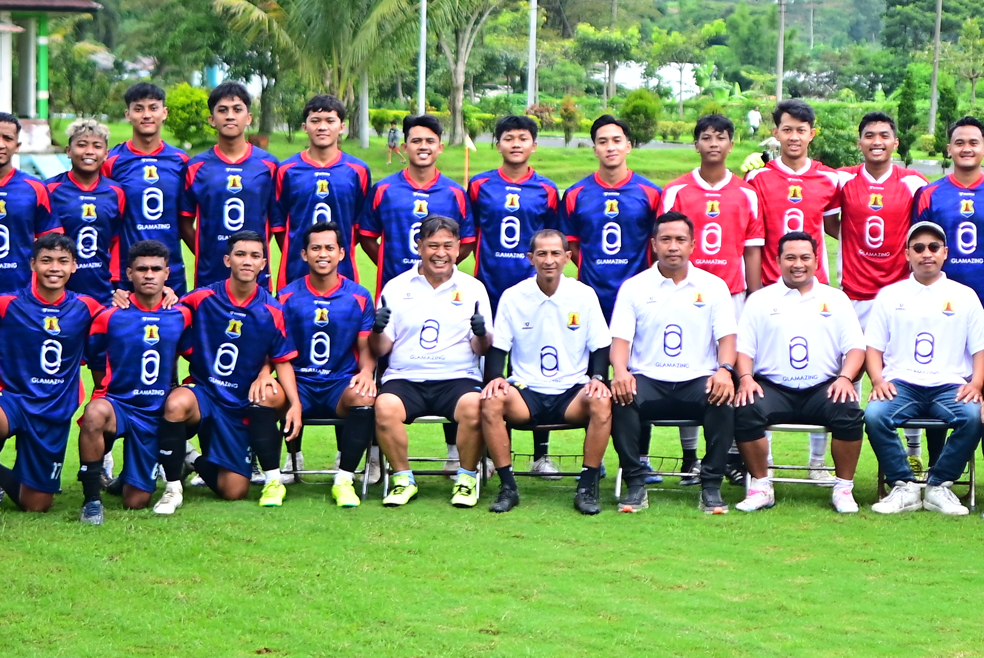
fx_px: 2571
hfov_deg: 21.6
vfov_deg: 14.5
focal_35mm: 94
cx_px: 681
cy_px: 140
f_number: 1.8
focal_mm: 35
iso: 500
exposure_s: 1/5000
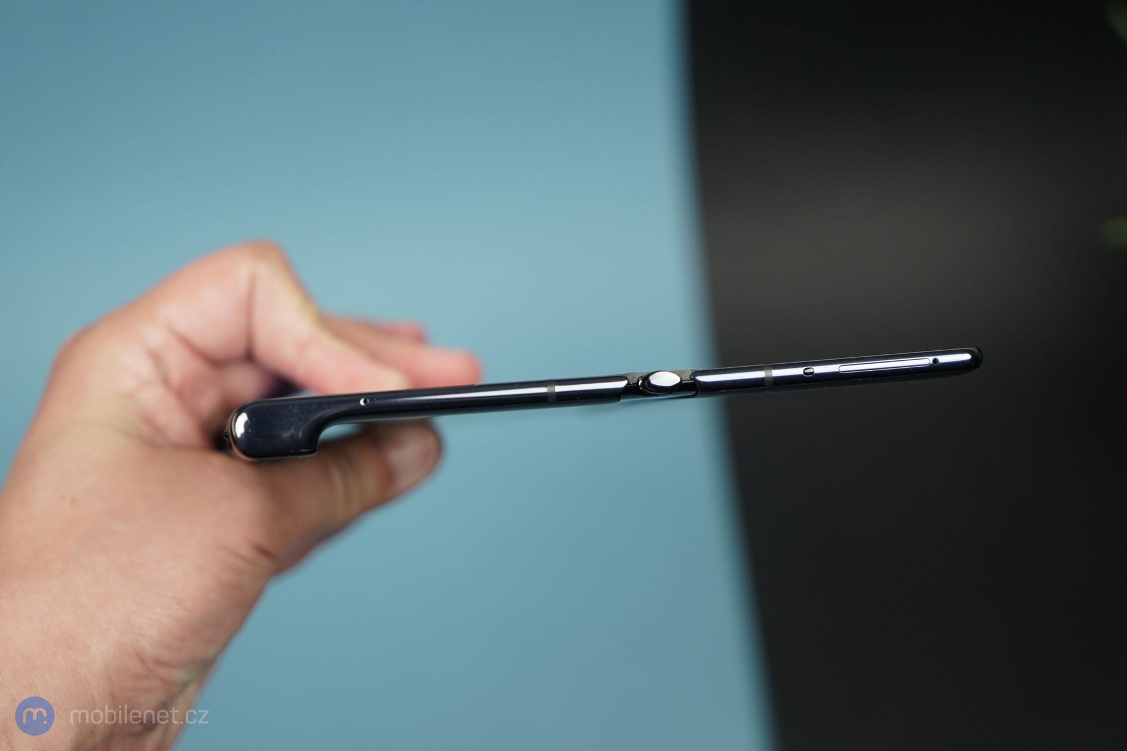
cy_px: 376
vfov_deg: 19.5
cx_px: 564
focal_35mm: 70
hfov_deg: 28.8
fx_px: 2191
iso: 500
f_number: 4
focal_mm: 70
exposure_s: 1/160
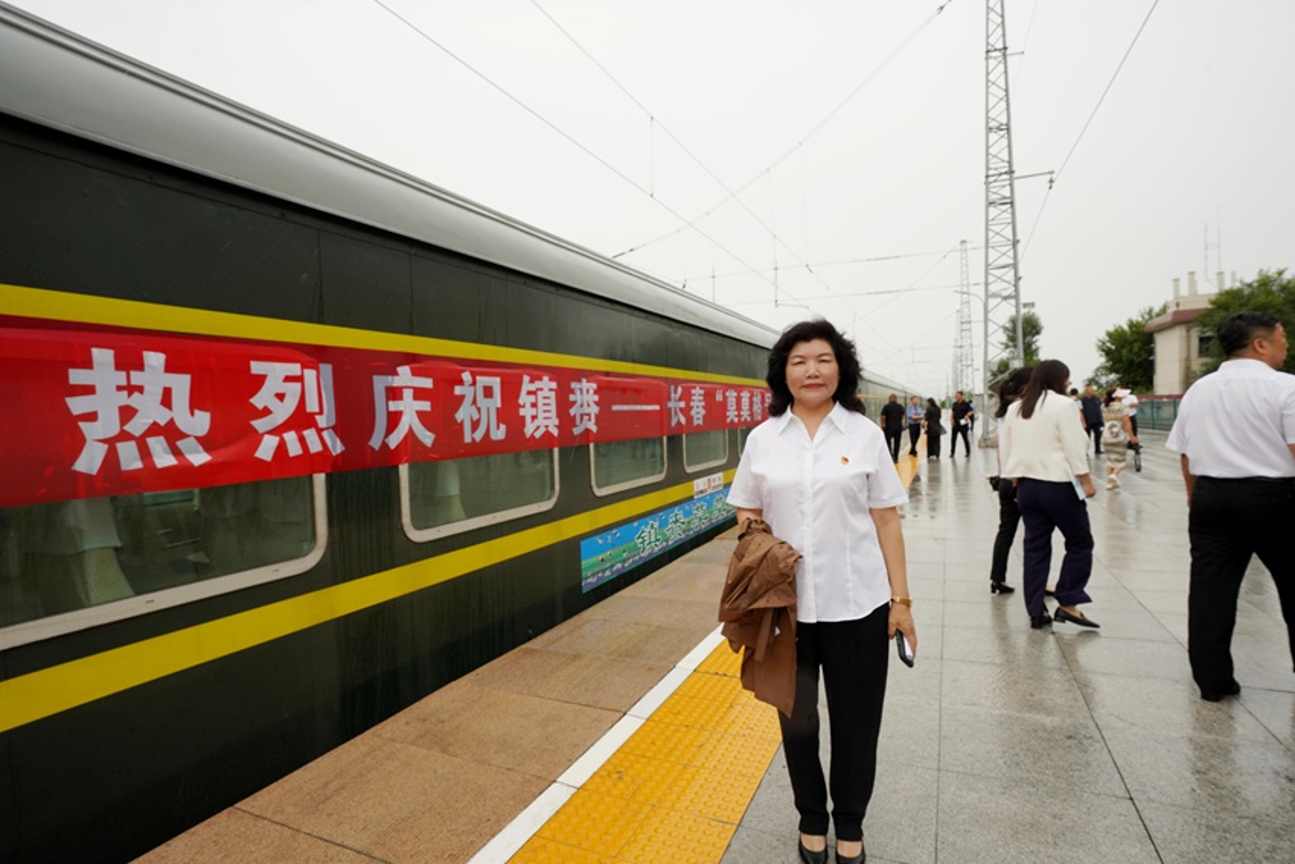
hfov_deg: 90.0
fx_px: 648
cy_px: 432
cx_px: 648
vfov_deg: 67.4
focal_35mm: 18
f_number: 9
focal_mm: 18
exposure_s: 1/200
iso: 800
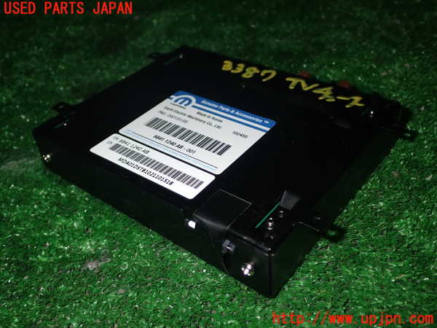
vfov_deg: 39.7
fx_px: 454
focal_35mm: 36
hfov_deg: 51.4
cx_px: 218
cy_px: 164
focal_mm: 6.37
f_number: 7.1
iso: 200
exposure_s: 1/40
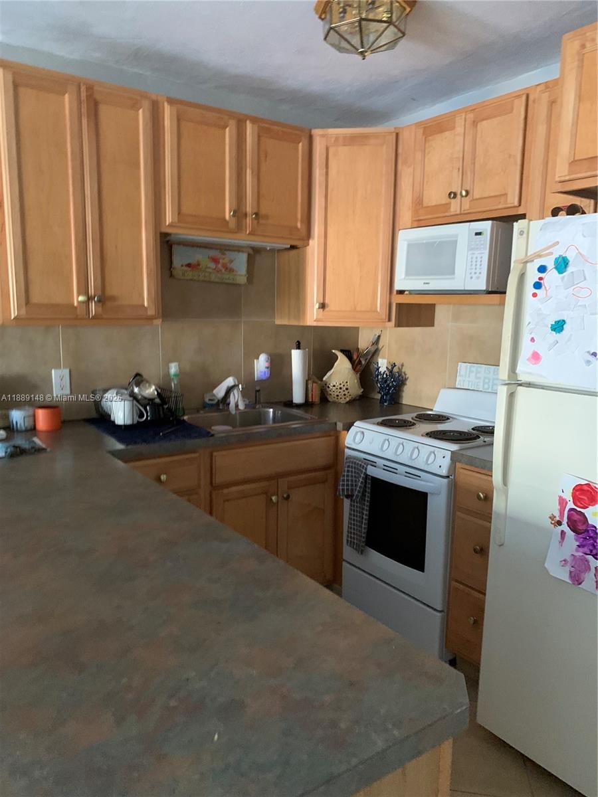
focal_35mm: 26
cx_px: 299
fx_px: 599
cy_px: 398
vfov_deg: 67.3
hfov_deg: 53.1
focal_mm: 4.25
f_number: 1.8
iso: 500
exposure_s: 1/30
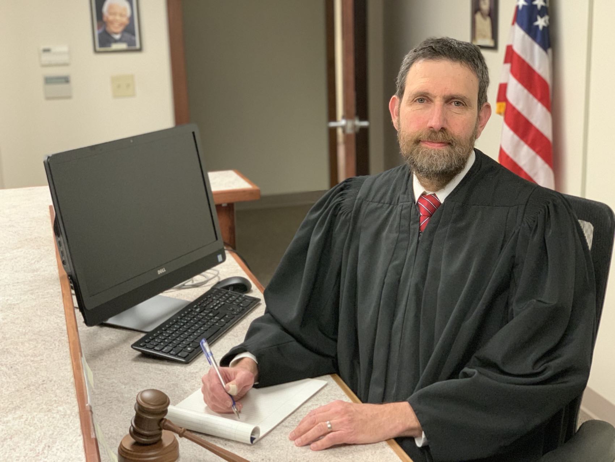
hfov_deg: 36.8
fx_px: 924
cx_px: 308
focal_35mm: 52
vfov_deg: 28.0
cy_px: 231
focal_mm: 6
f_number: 2.4
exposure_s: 1/40
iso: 320
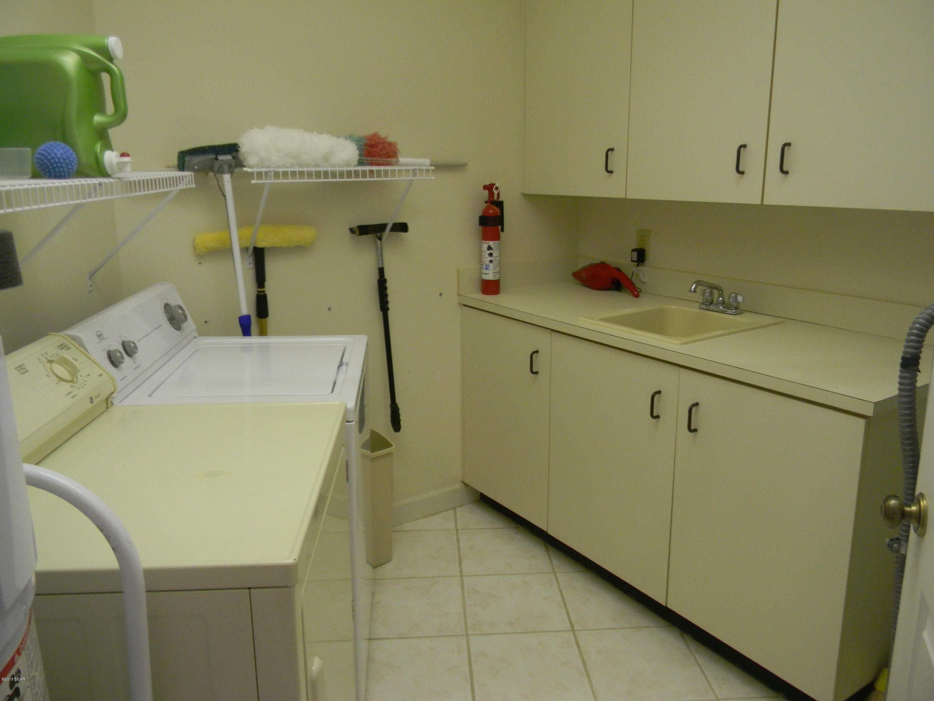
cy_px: 350
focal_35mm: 28
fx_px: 755
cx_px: 467
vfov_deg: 49.7
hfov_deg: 63.4
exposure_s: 1/30
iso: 185
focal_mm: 5
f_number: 3.5
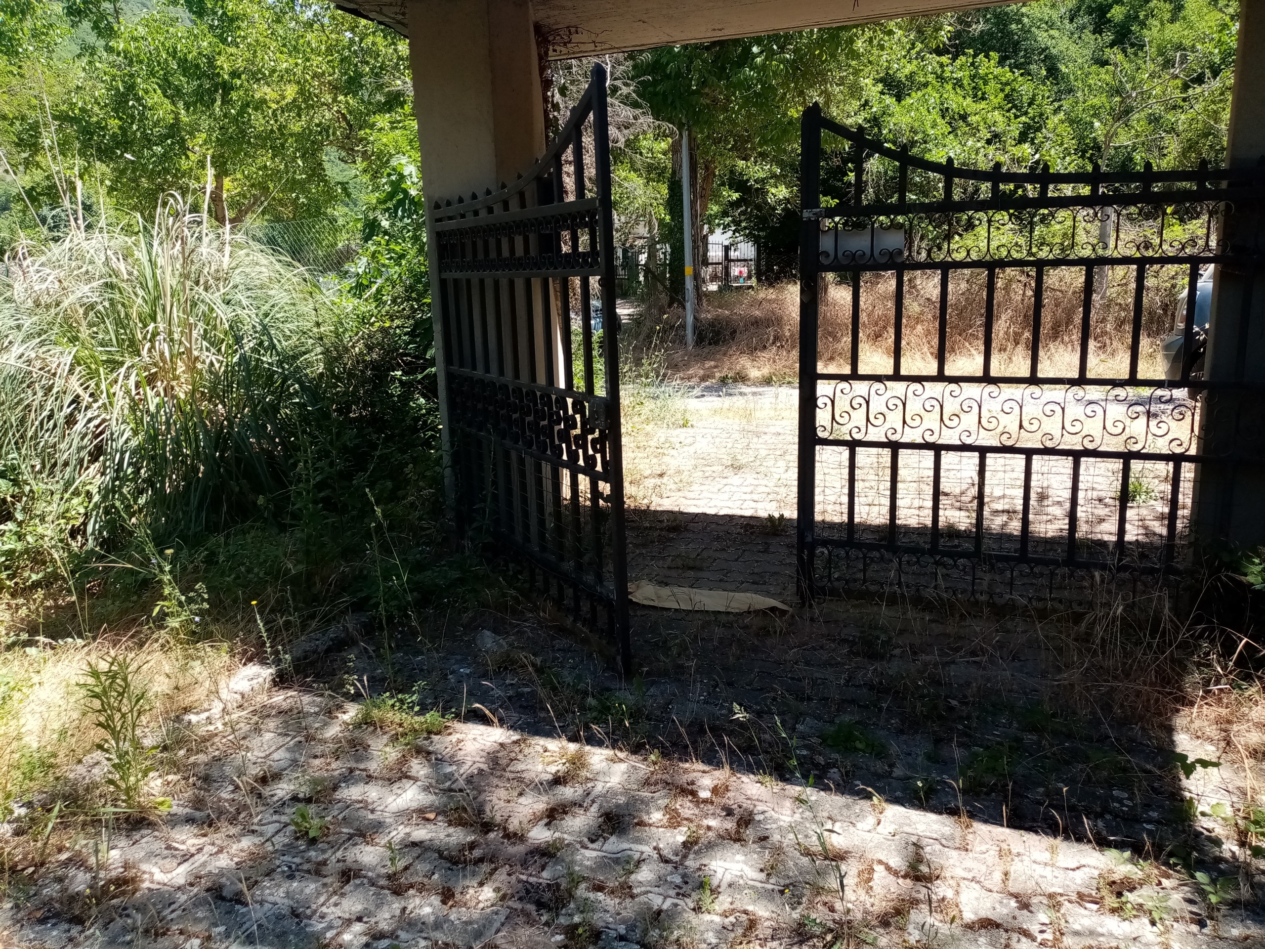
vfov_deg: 53.1
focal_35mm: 26
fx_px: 950
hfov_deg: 67.3
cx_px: 632
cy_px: 474
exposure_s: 1/428
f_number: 1.8
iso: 101
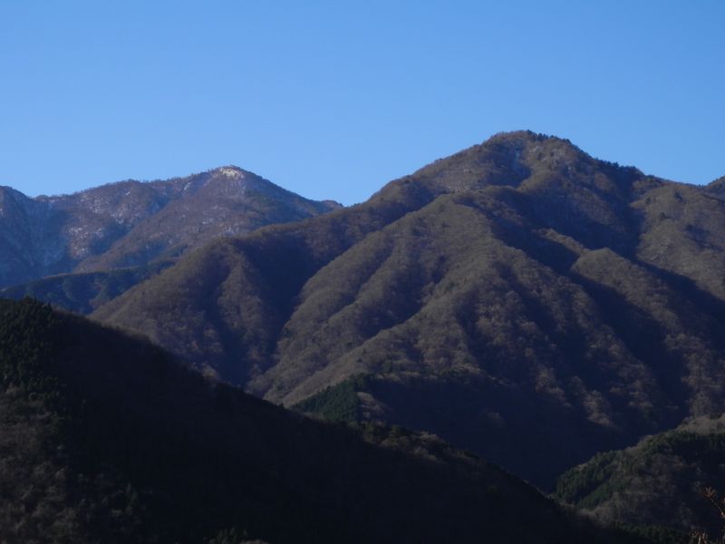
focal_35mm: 88
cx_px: 362
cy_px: 272
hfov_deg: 22.3
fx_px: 1843
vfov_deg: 16.8
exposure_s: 1/500
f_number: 4.8
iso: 80
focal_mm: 15.8
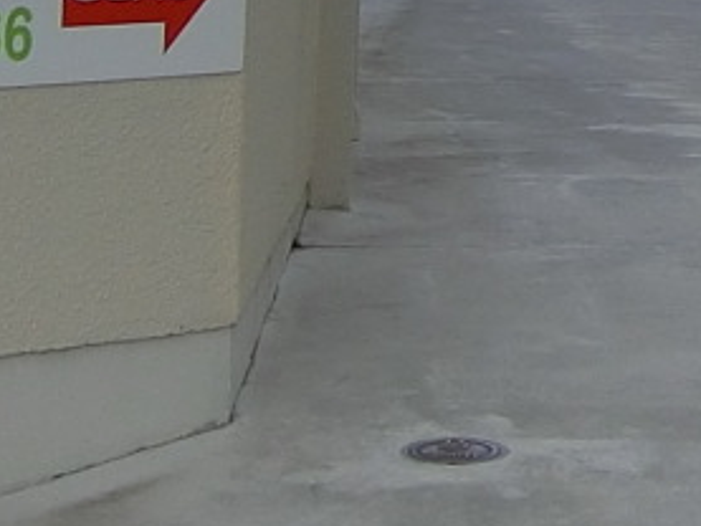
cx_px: 1192
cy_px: -491
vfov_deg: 5.8
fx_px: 5085
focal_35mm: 251
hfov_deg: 7.7
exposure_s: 1/400
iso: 80
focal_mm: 7.2
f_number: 3.4
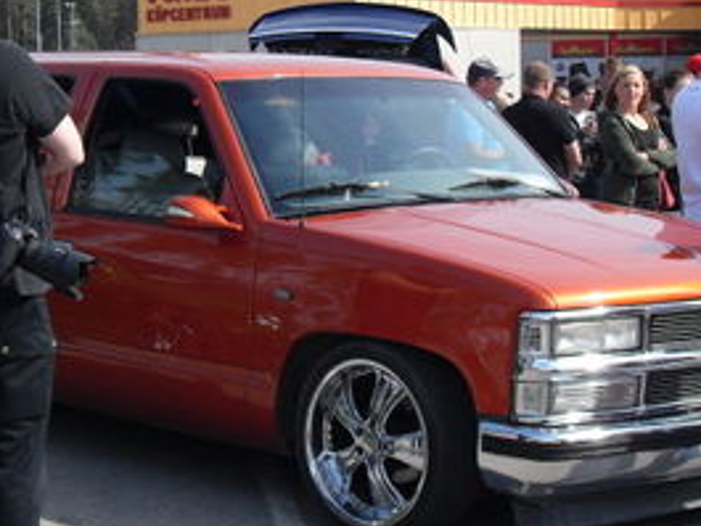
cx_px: 413
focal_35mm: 82
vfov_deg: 18.0
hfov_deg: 23.8
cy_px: 262
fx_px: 1661
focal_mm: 6.3
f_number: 7
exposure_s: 1/125
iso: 80
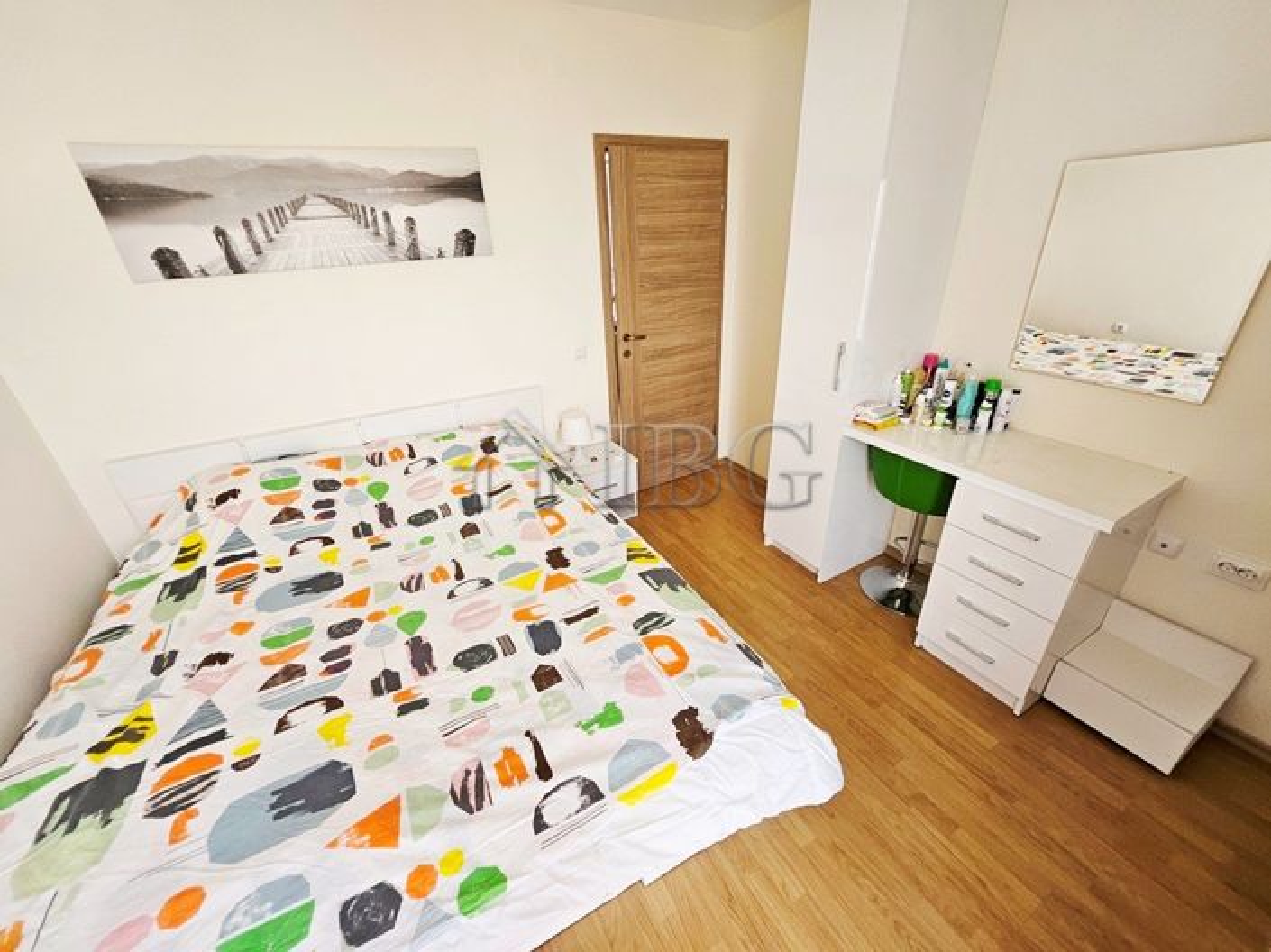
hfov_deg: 106.2
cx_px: 636
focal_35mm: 13
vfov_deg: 89.9
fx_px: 477
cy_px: 476
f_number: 2.2
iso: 80
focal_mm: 1.7
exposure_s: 1/50
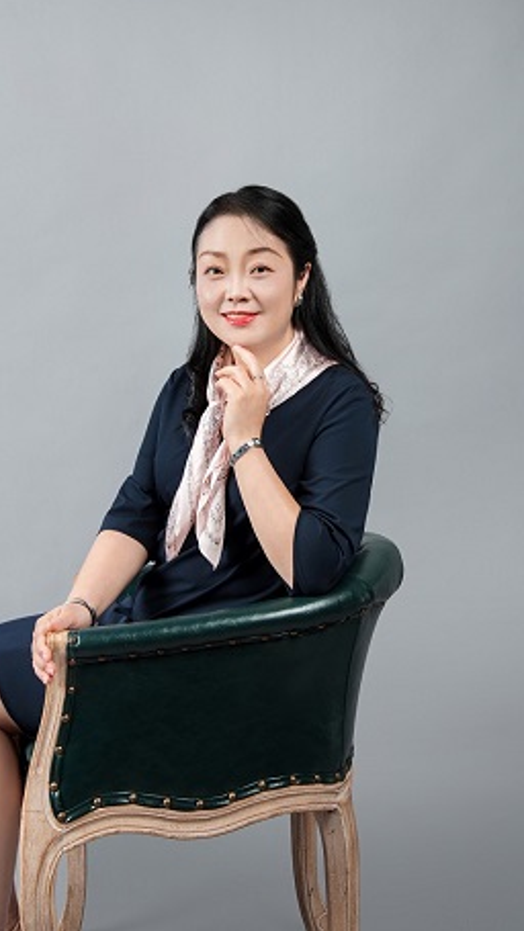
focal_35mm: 49
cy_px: 459
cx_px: 251
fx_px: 1210
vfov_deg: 42.1
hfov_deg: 24.4
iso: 80
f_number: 8
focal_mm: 46
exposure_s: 1/160
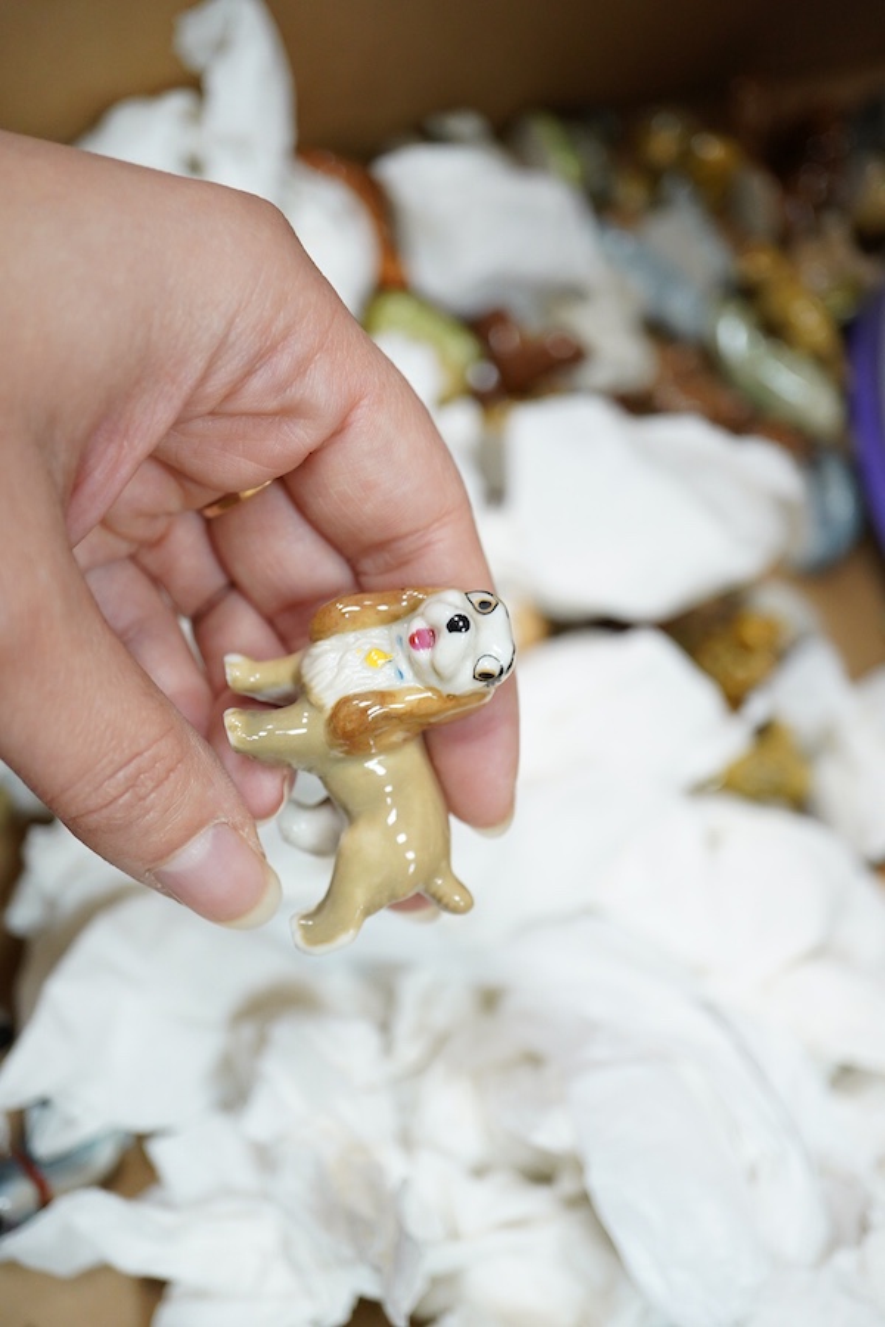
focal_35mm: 45
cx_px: 442
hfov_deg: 29.9
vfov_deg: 43.6
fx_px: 1659
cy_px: 664
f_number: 3.5
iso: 1250
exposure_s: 1/125
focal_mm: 30
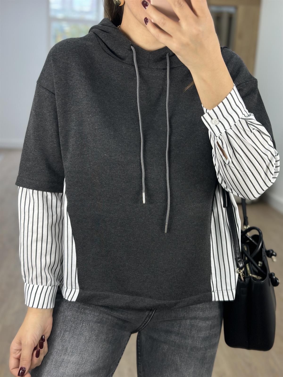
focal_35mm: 48
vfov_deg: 39.7
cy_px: 188
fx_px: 523
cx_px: 142
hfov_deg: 30.3
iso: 64
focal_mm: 6.86
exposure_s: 1/140
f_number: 1.78
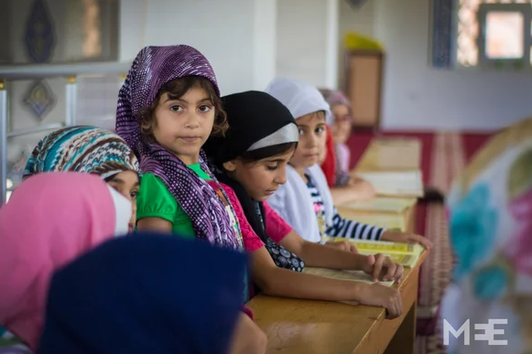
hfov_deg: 25.4
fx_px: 1182
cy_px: 171
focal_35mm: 80
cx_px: 250
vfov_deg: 17.1
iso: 200
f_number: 1.8
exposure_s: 1/200
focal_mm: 50
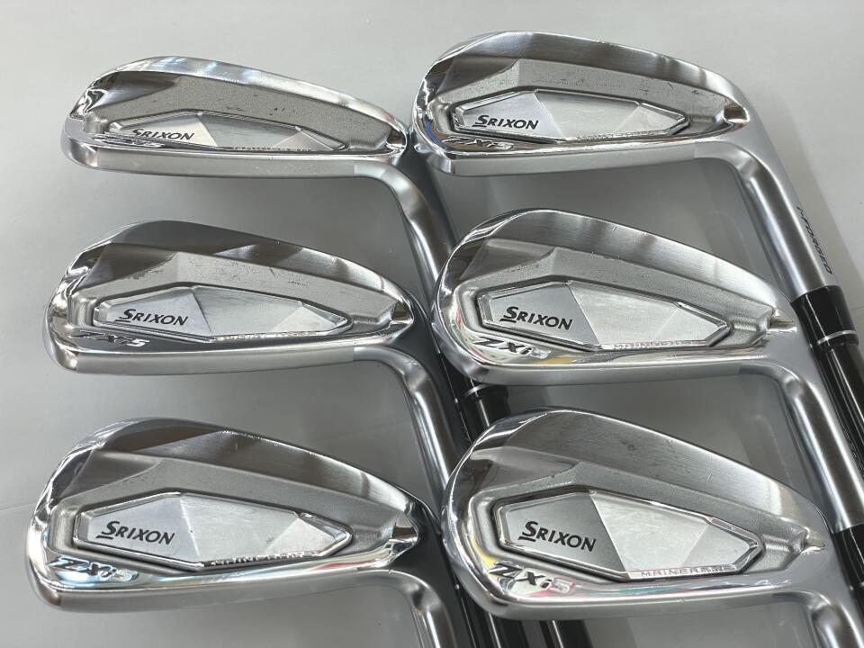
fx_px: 1298
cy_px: 324
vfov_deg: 28.0
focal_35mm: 52
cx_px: 432
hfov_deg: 36.8
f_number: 2
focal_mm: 6
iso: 125
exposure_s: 1/120
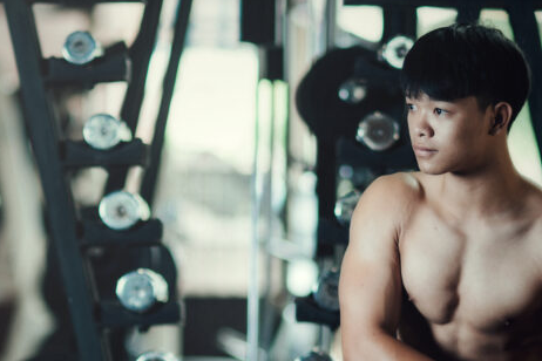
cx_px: 251
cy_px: 283
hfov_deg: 6.9
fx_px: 4501
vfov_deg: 4.6
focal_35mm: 299
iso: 200
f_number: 2
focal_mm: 135
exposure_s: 1/200
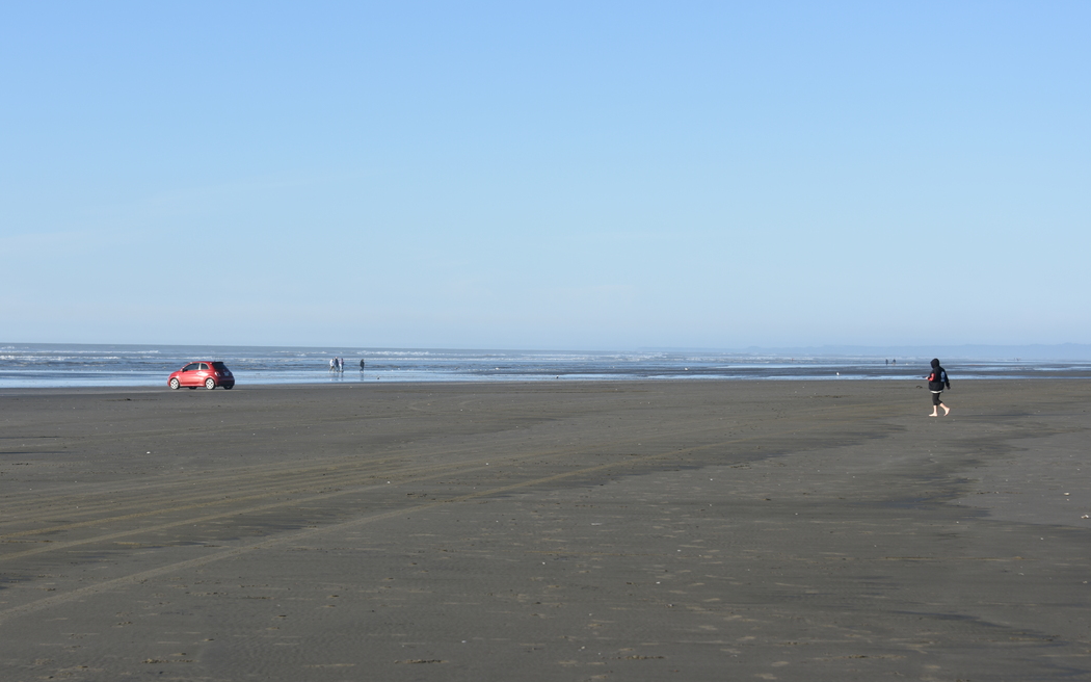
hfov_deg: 23.8
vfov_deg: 15.0
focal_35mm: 87
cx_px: 511
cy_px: 413
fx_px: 2587
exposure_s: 1/250
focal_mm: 70
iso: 100
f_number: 8
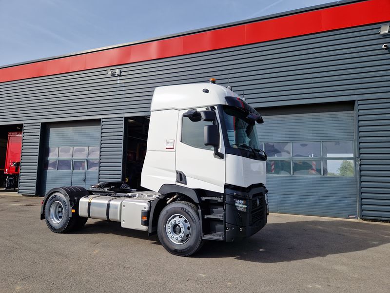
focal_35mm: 23
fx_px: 259
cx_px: 195
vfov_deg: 58.9
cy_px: 146
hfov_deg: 73.9
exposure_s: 1/16667
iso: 50
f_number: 1.8
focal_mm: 5.4
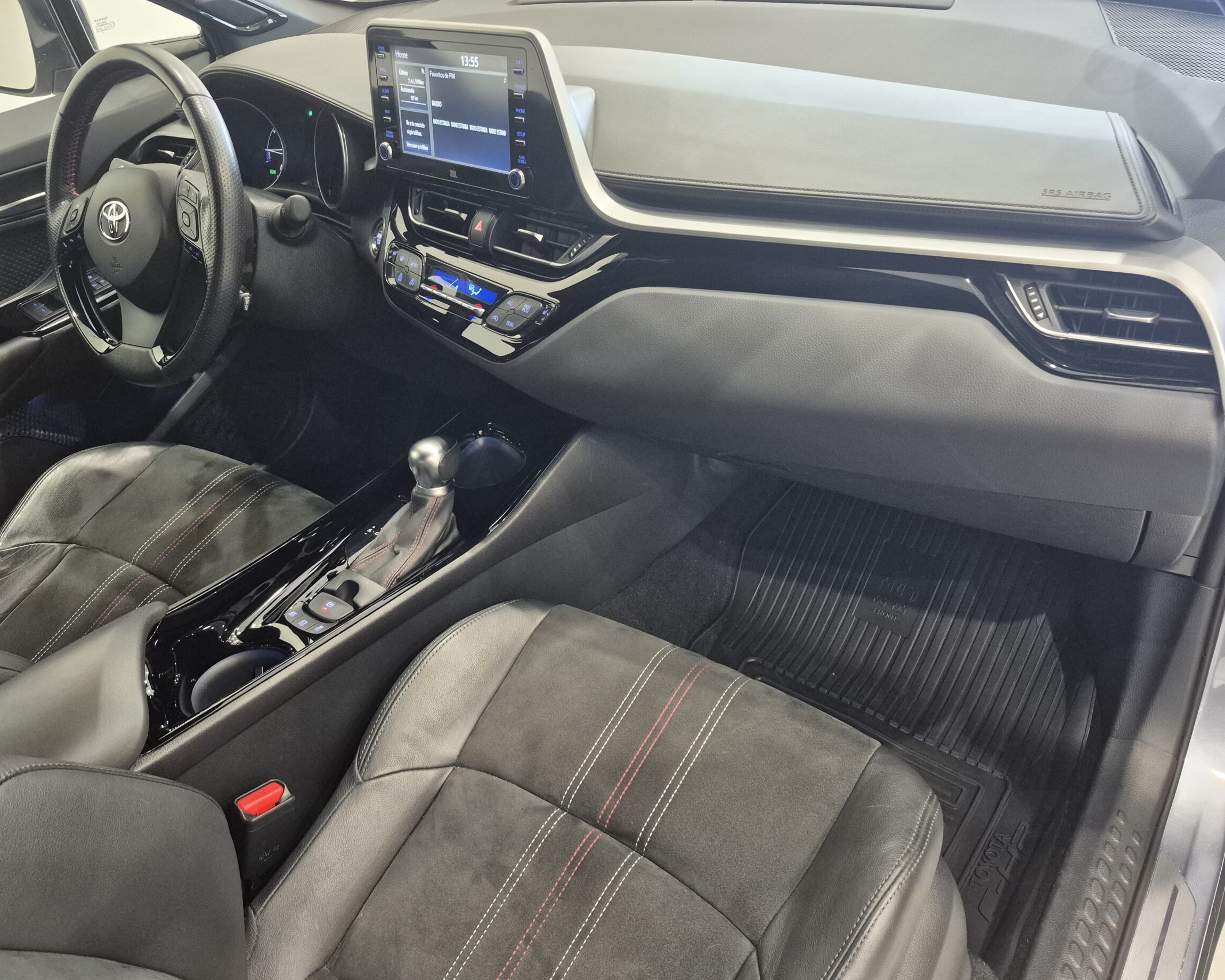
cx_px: 569
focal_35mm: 25
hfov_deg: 68.0
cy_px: 479
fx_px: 906
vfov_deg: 56.8
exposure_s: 1/100
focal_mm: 5.4
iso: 1000
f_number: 1.8
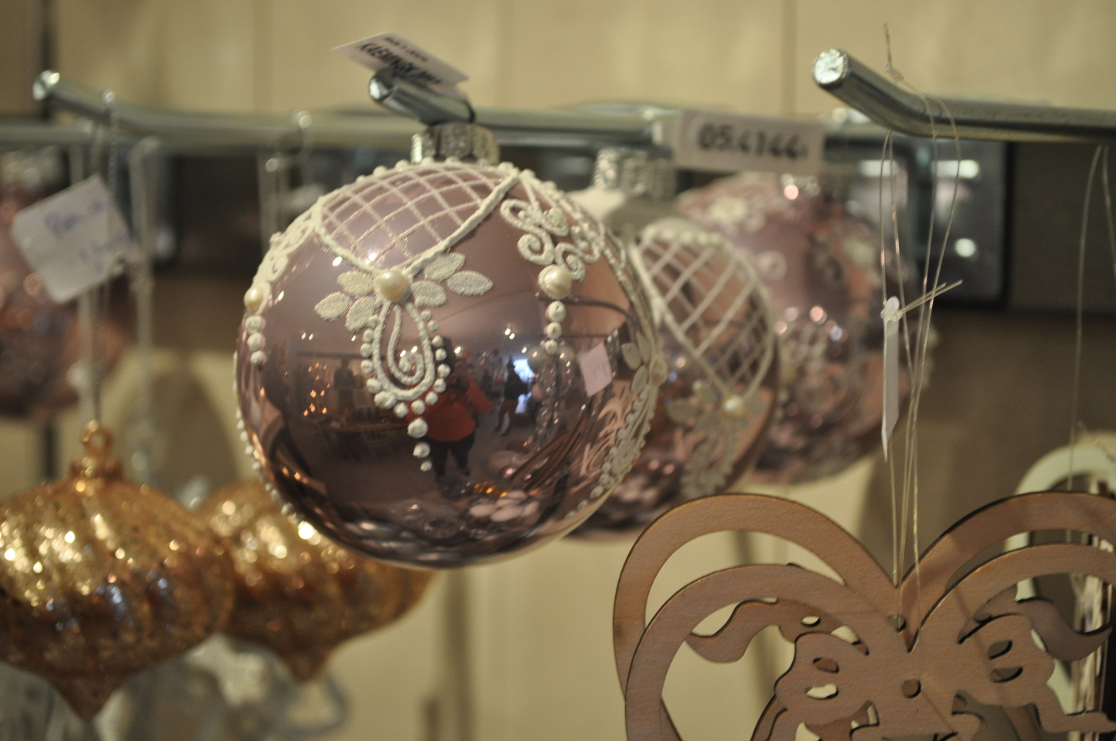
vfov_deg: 18.9
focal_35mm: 72
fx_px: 2229
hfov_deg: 28.1
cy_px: 370
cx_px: 558
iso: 800
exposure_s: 1/45
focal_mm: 48
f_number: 5.6
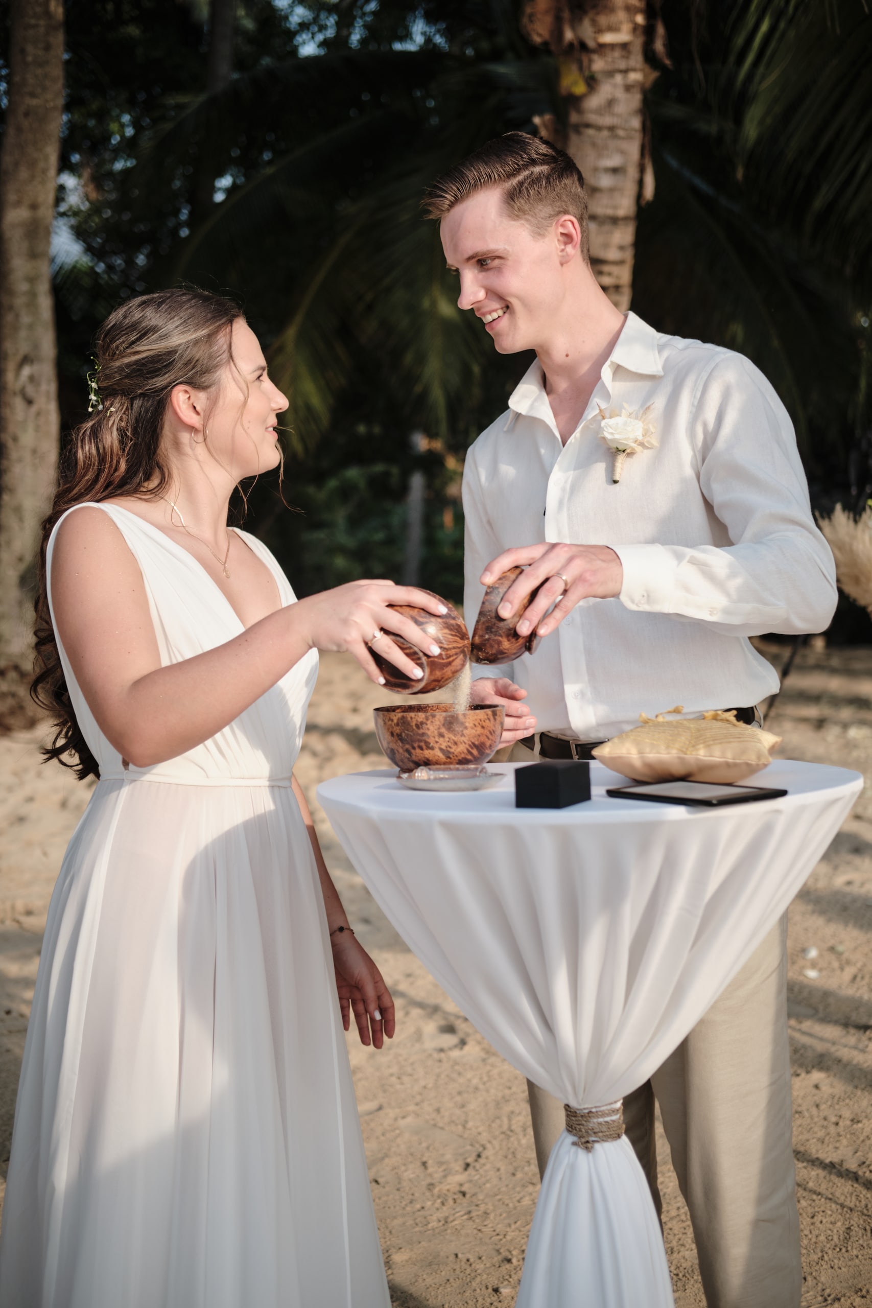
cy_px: 654
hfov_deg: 25.5
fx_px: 1925
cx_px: 436
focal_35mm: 53
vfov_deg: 37.5
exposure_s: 1/6400
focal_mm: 35
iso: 200
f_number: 2.5
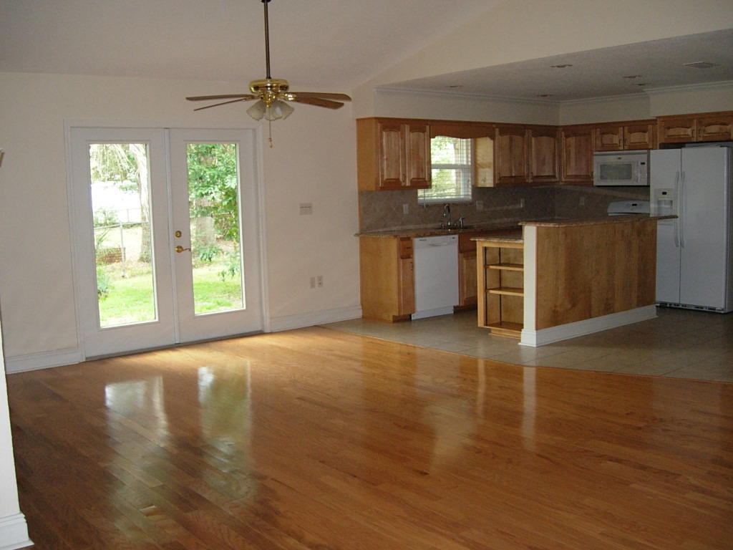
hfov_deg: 51.4
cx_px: 366
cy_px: 275
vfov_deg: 39.7
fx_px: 762
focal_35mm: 36
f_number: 2.7
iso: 200
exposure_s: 1/128
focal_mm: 7.5
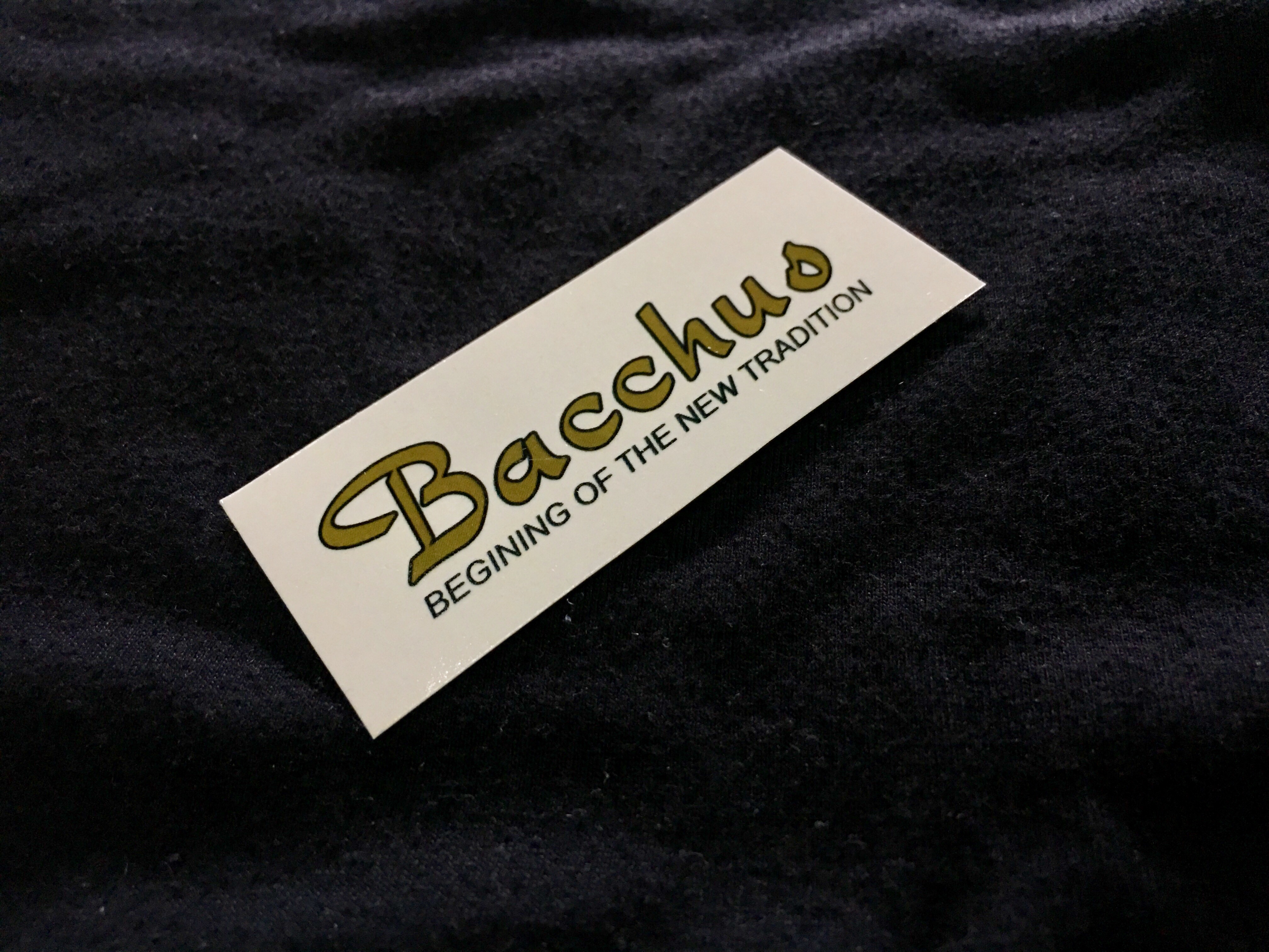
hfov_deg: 61.7
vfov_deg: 48.2
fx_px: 1063
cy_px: 476
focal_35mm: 29
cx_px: 634
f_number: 2.2
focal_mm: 4.15
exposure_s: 1/17
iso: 80
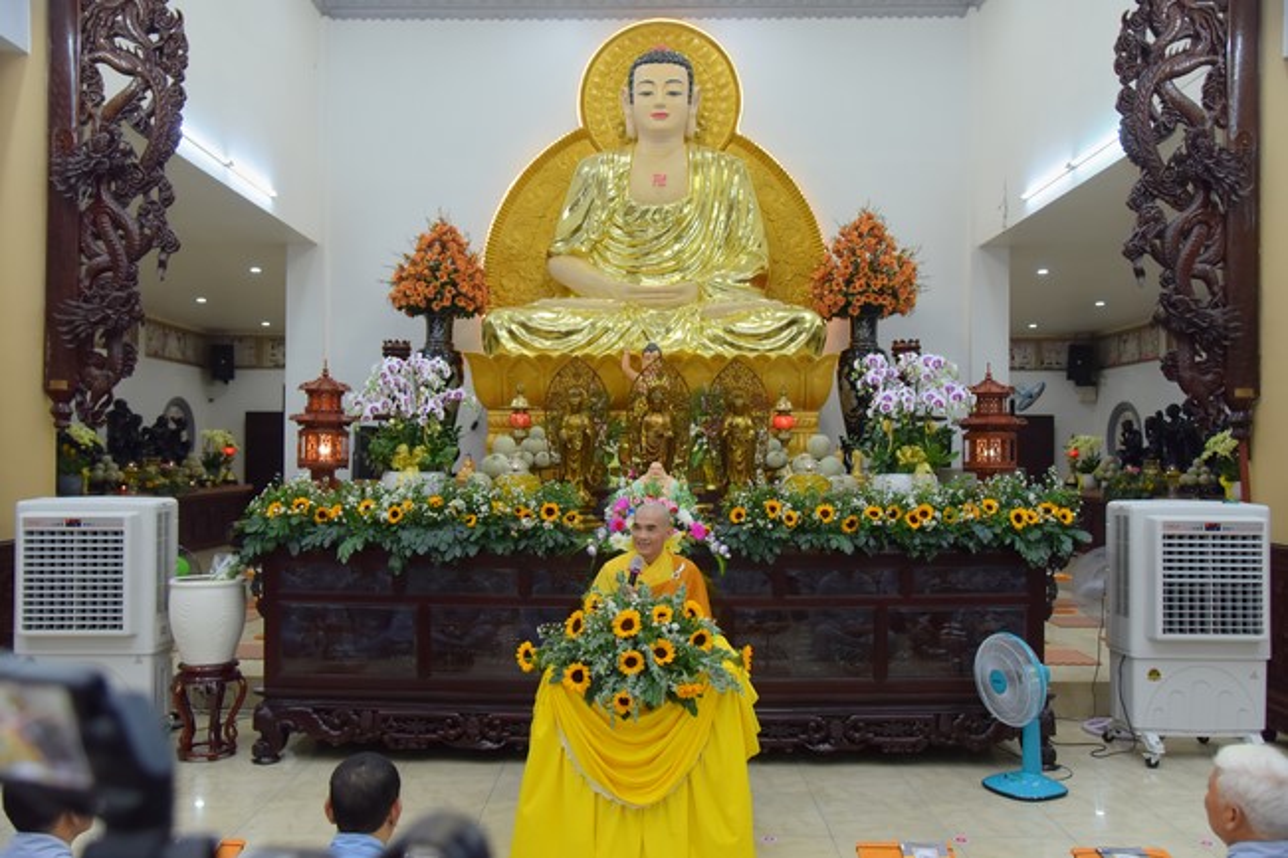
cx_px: 644
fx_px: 1073
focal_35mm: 30
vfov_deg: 43.6
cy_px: 429
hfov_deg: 61.9
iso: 1250
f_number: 5
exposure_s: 1/125
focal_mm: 30
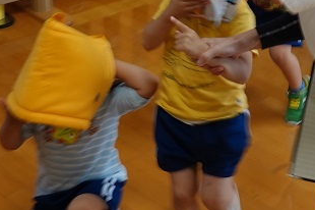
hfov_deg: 21.2
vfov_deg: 14.4
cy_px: -12
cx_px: 313
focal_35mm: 93
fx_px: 813
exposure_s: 1/30
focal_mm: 8.8
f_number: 2.4
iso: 100
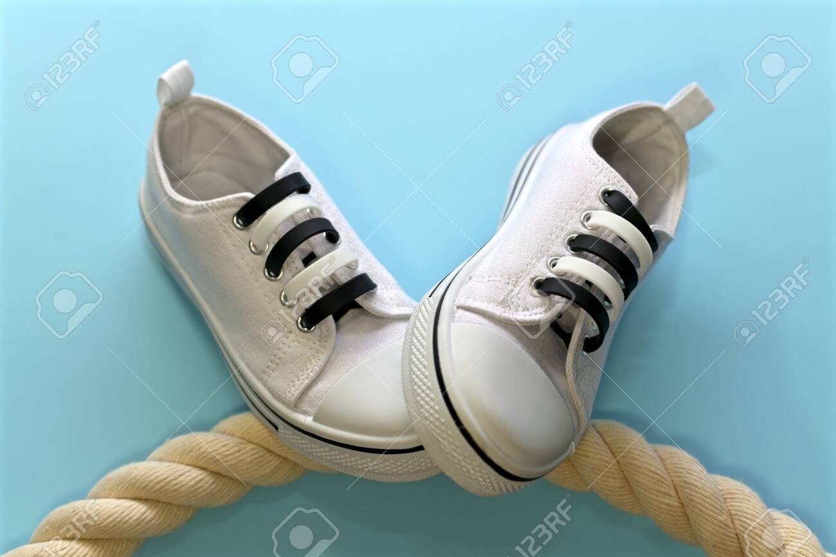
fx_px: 1161
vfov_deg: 27.0
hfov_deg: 39.6
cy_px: 278
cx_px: 418
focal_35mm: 50
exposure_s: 1/100
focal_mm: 50
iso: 64
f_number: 5
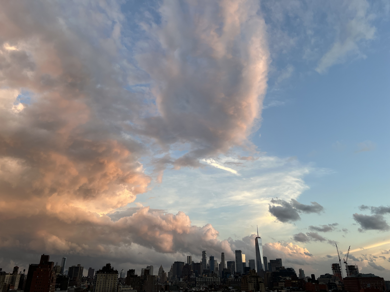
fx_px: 293
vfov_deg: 53.1
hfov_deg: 67.3
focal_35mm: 26
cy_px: 146
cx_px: 195
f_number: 1.5
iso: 50
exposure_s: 1/414
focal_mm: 5.7
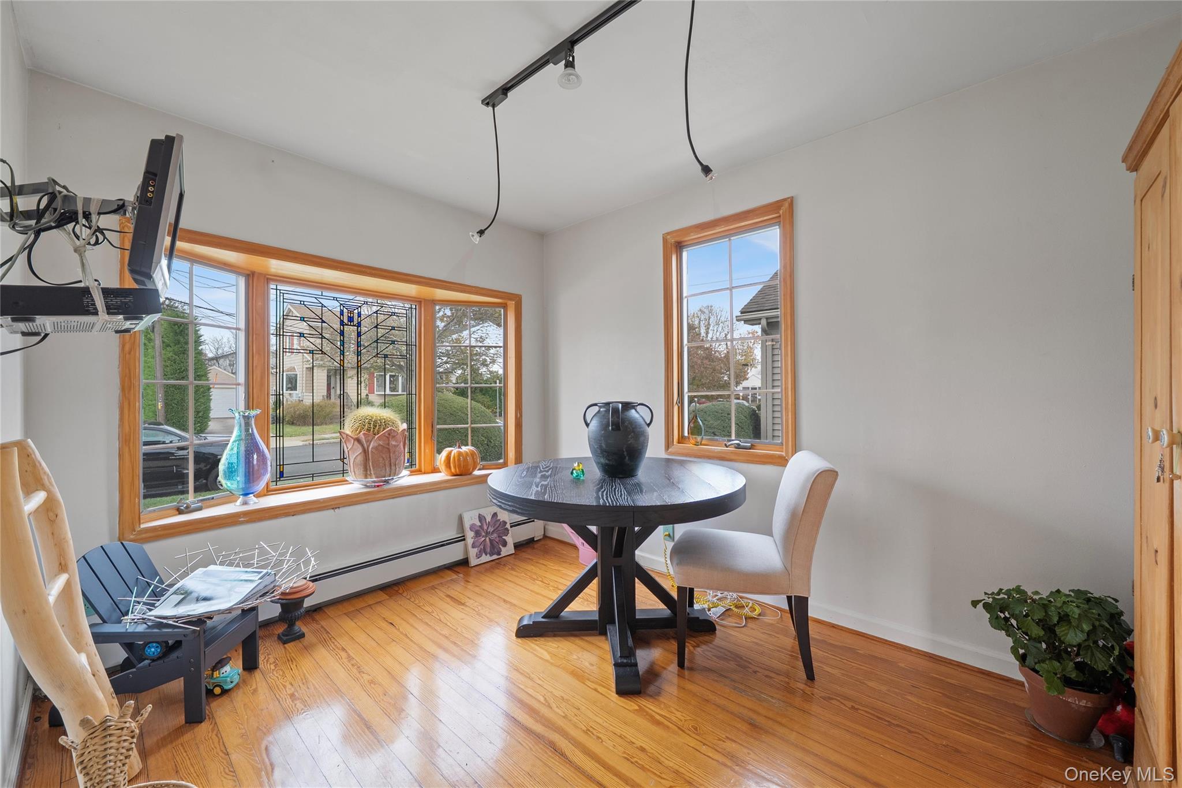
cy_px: 394
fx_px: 427
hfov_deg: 108.3
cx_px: 591
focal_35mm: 13
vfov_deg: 85.4
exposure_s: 1/3
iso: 400
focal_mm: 13
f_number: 9
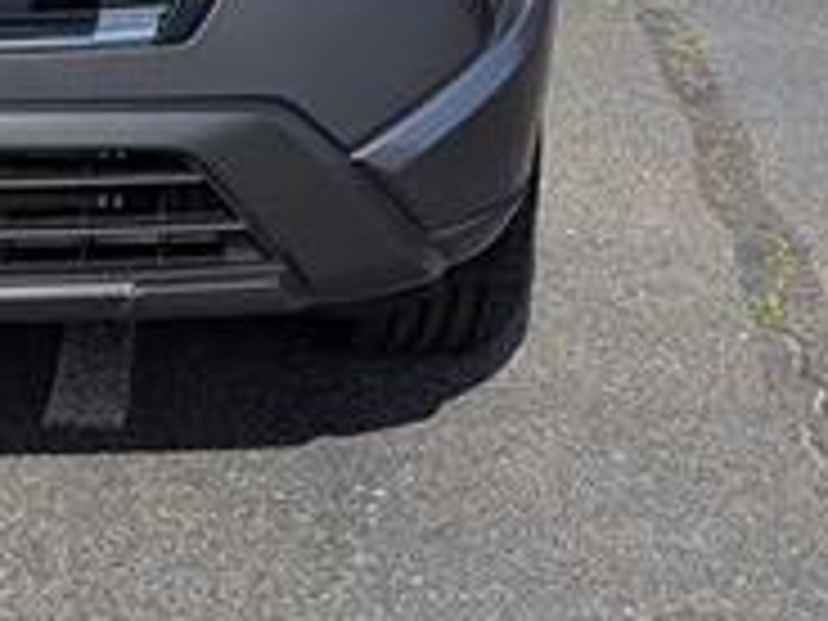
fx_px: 3205
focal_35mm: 134
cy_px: -216
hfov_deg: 14.1
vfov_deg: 10.8
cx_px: -243
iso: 20
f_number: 1.68
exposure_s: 1/1429
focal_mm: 6.9
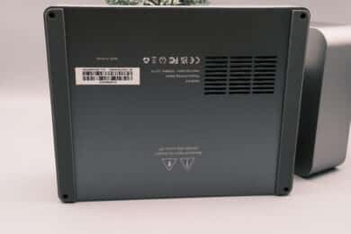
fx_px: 400
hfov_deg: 47.4
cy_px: 117
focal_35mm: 41
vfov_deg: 32.6
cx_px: 176
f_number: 8
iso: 1000
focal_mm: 27.1
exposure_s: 1/100
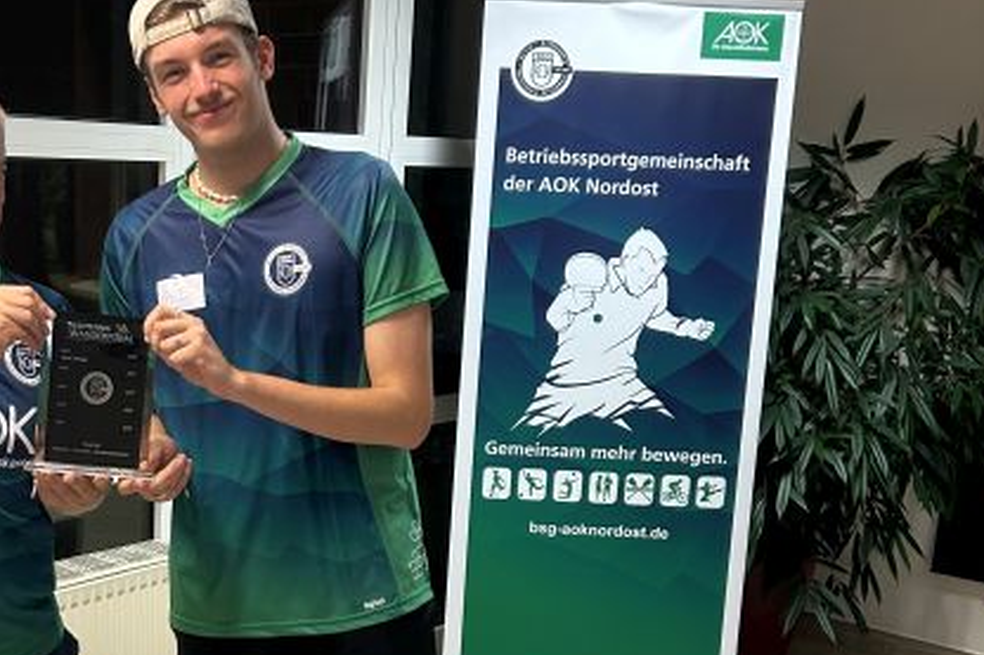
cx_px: 289
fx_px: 1421
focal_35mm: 52
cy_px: 501
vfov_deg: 25.6
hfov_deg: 37.6
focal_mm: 5.7
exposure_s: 1/50
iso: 200
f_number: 1.5
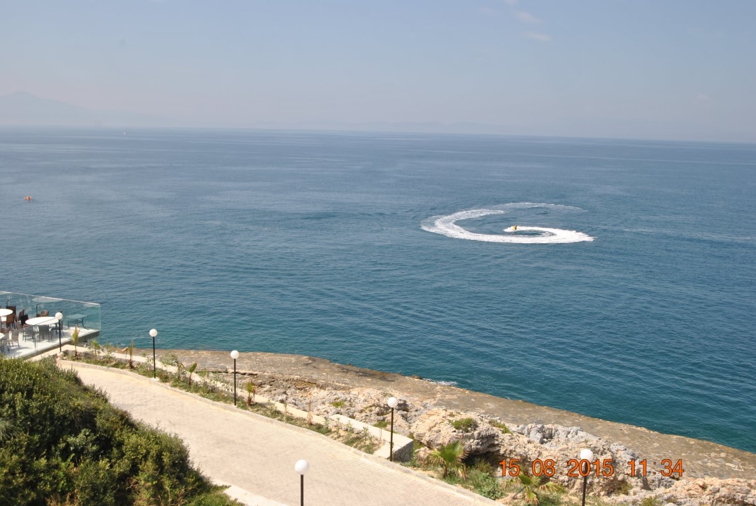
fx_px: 757
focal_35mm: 36
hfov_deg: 53.1
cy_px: 253
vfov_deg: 37.0
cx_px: 378
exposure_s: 1/250
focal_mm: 24
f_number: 8
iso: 100
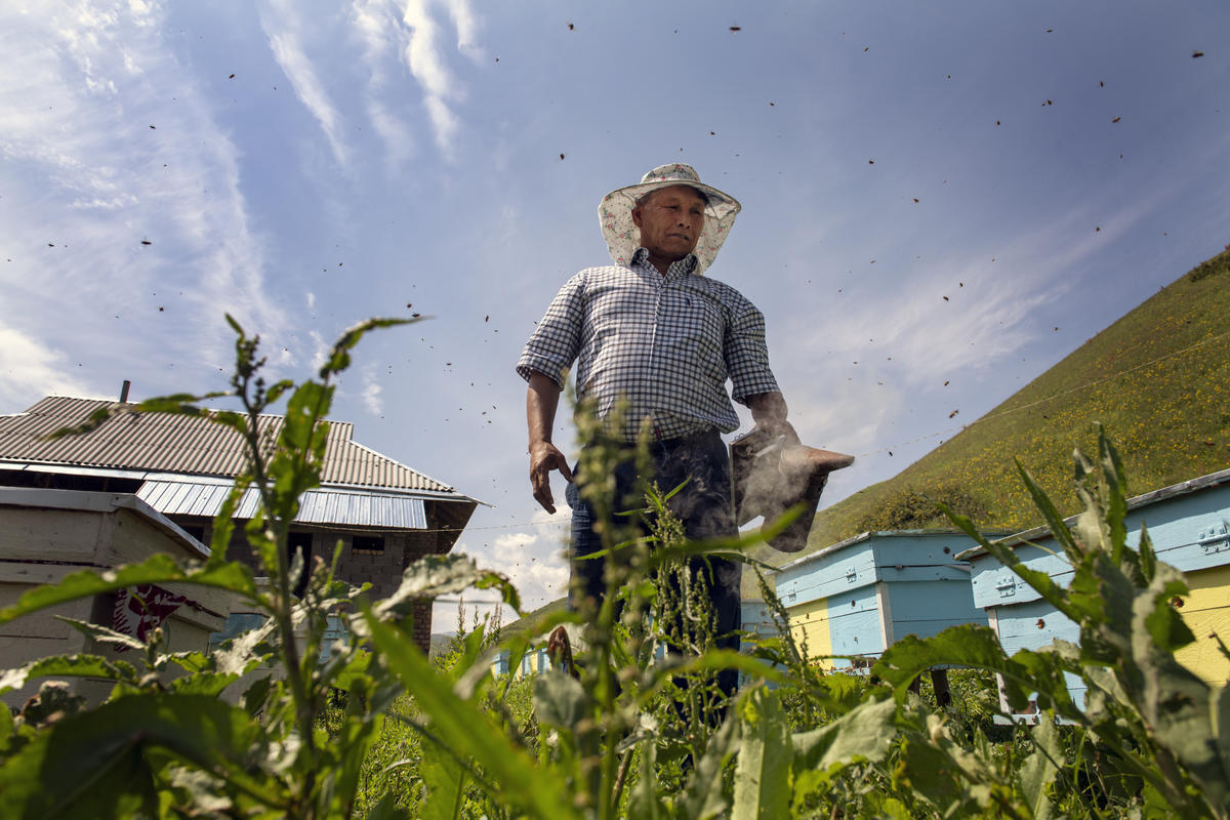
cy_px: 410
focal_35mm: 24
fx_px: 820
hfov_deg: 73.7
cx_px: 615
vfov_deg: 53.1
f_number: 6.3
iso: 125
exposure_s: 1/500
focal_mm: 24
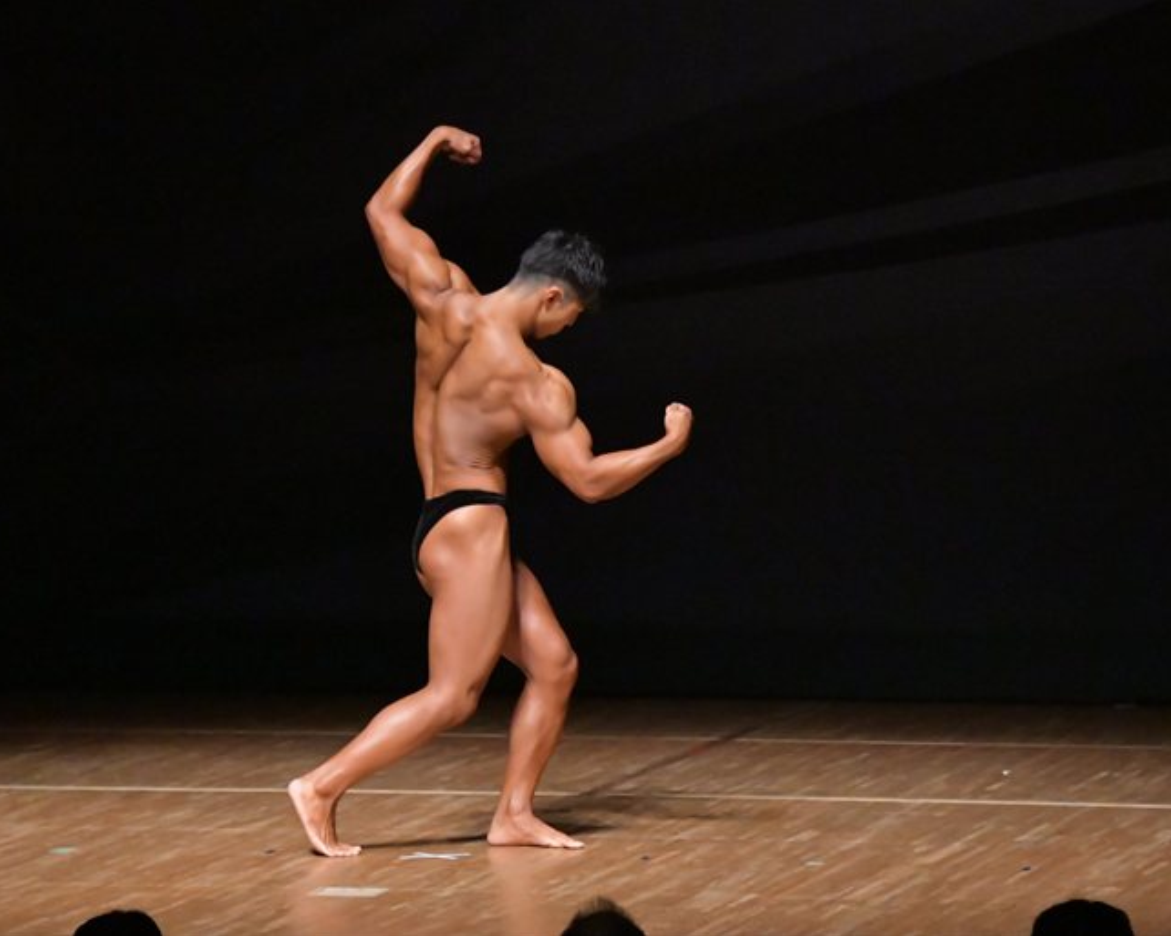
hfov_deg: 7.6
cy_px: 467
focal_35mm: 255
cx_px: 541
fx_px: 8834
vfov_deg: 6.1
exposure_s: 1/400
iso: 12800
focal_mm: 150
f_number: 5.6
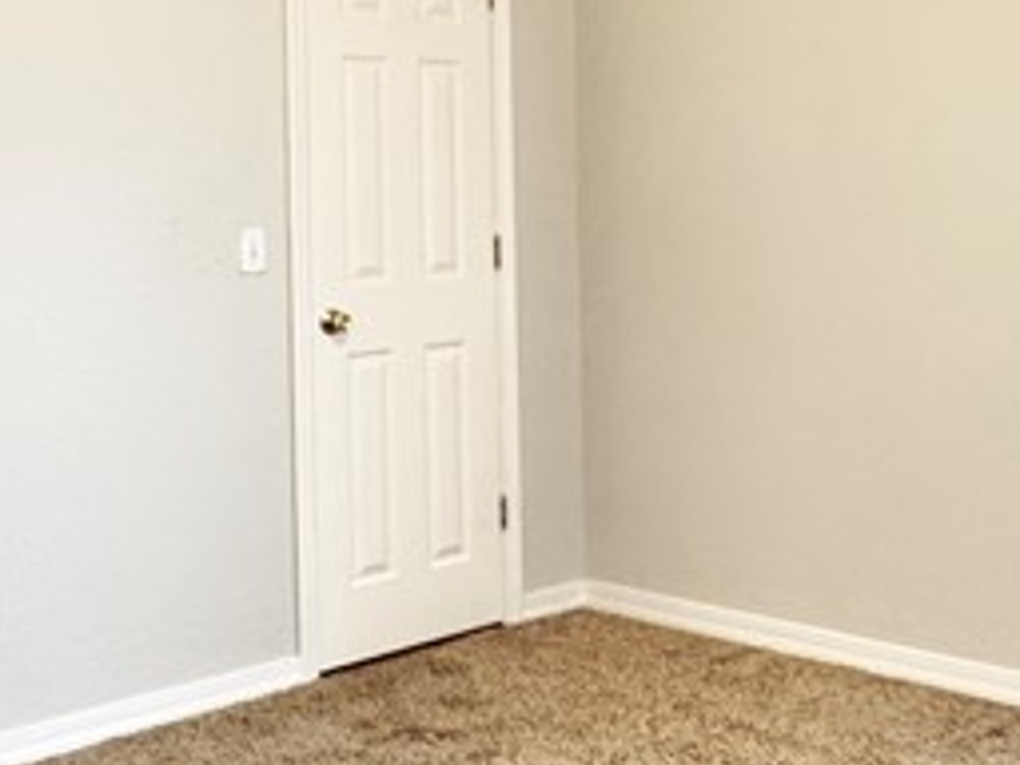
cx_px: 757
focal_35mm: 56
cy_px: 151
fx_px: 1650
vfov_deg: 25.6
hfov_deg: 33.7
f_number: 2.2
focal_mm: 2.22
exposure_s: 1/60
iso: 800
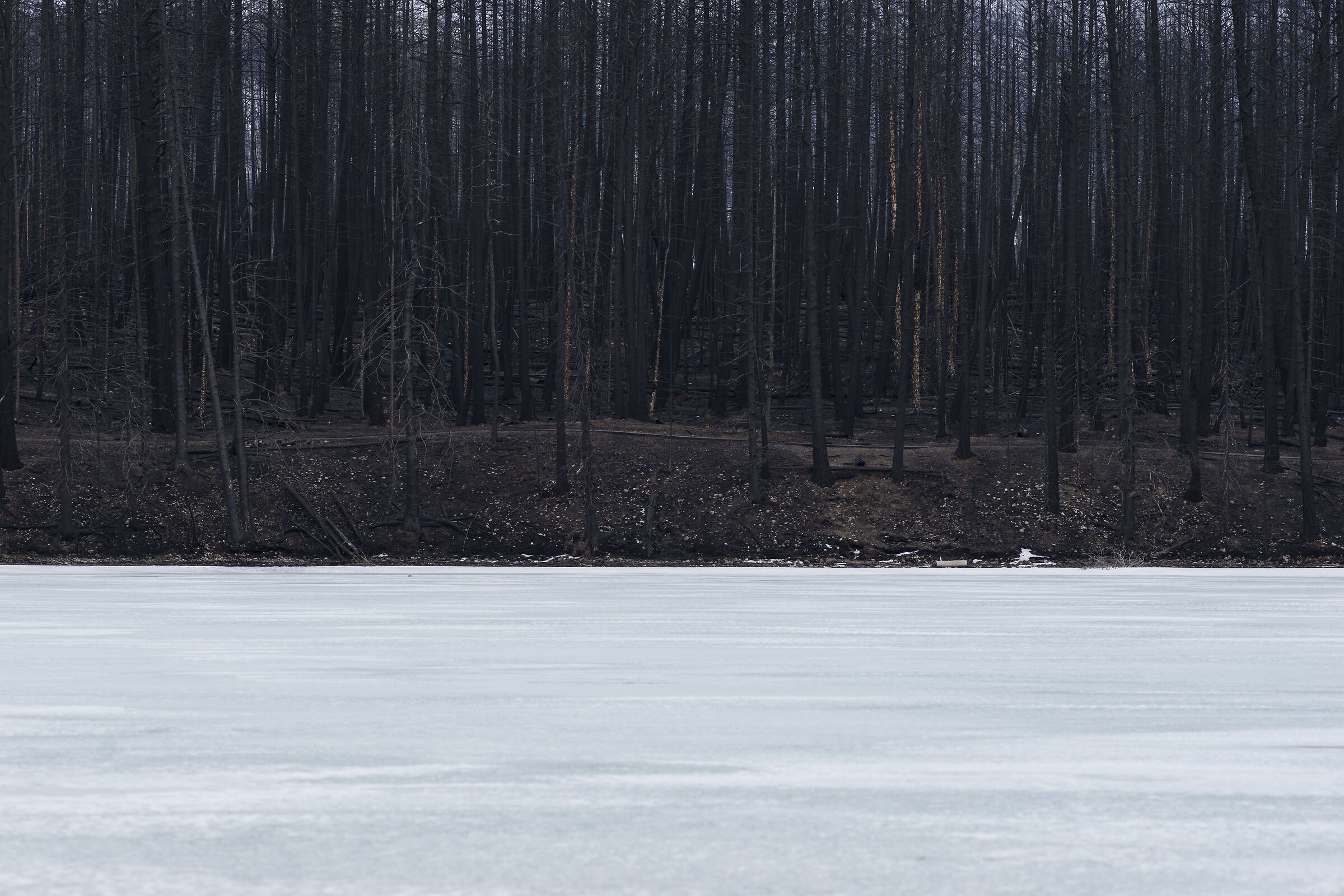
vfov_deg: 6.9
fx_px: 7466
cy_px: 448
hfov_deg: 10.3
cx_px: 672
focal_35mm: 200
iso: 100
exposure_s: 1/250
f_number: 5.6
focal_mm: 200
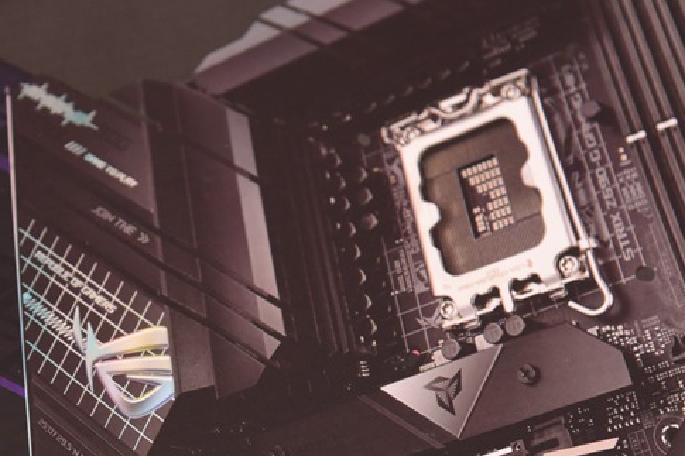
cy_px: 385
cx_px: 32
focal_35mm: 207
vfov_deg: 6.6
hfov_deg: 9.9
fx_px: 3937
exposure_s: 1/60
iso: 1600
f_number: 5.6
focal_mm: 98
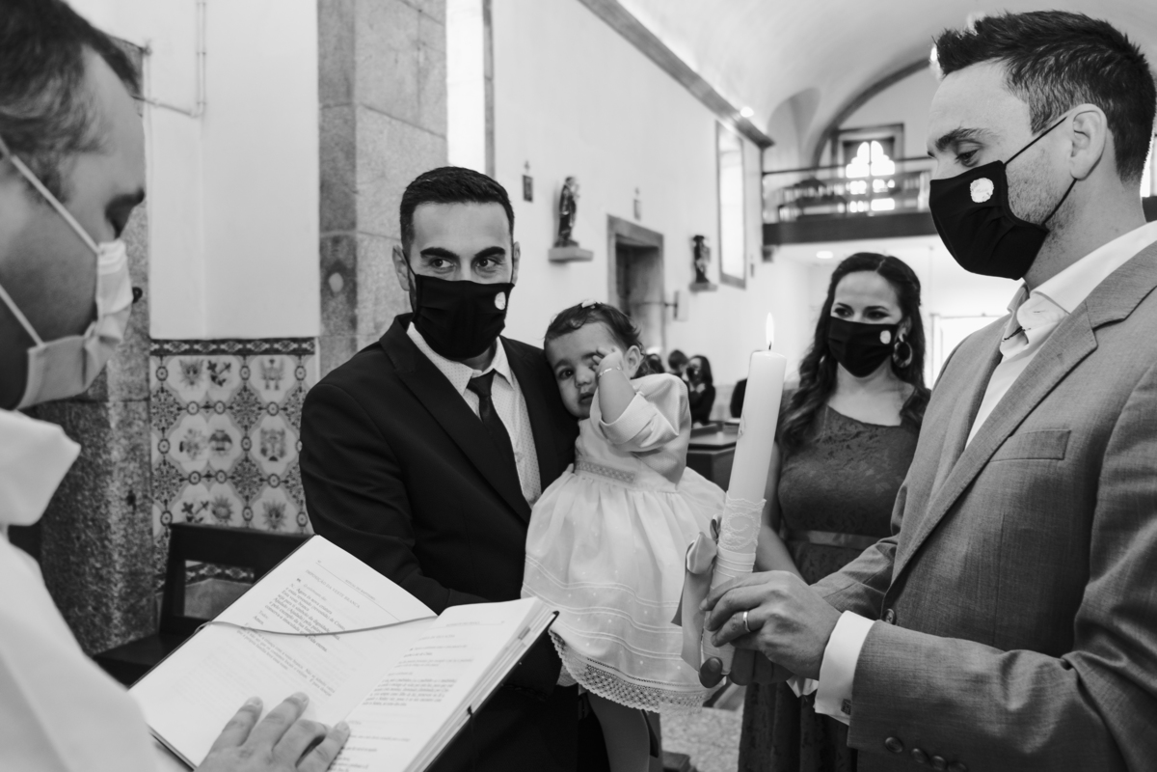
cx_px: 578
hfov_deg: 67.4
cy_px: 386
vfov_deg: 47.9
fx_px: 868
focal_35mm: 27
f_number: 2.8
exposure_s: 1/100
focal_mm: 18
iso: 400
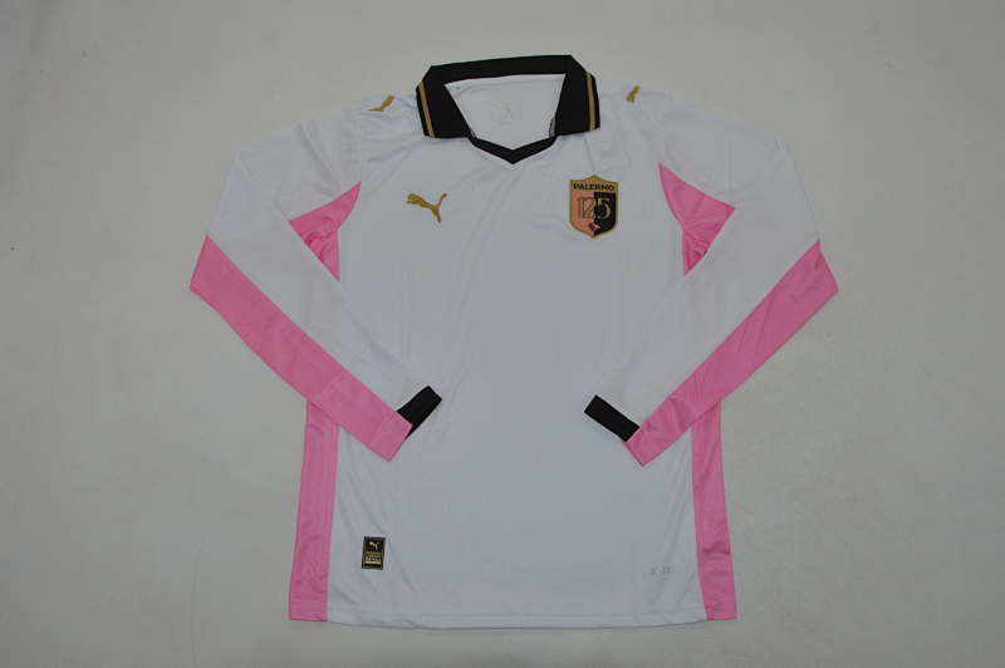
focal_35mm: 32
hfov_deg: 59.5
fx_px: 879
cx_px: 502
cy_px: 334
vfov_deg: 41.6
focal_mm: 21
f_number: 14
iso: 400
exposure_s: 1/200
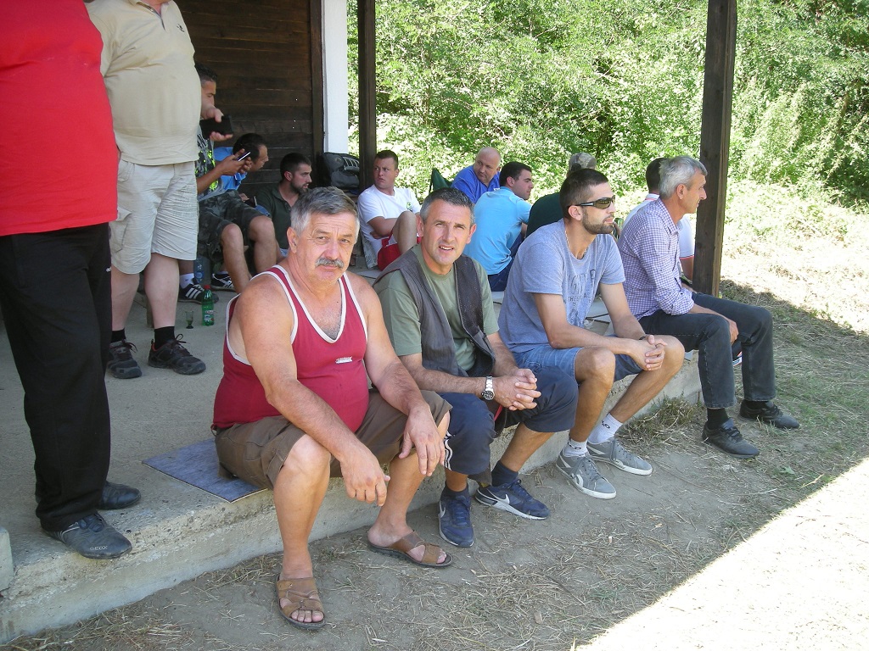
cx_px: 434
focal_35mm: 35
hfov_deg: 52.6
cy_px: 326
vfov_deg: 40.7
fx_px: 879
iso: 50
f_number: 2.8
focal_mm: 5.7
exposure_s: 1/83
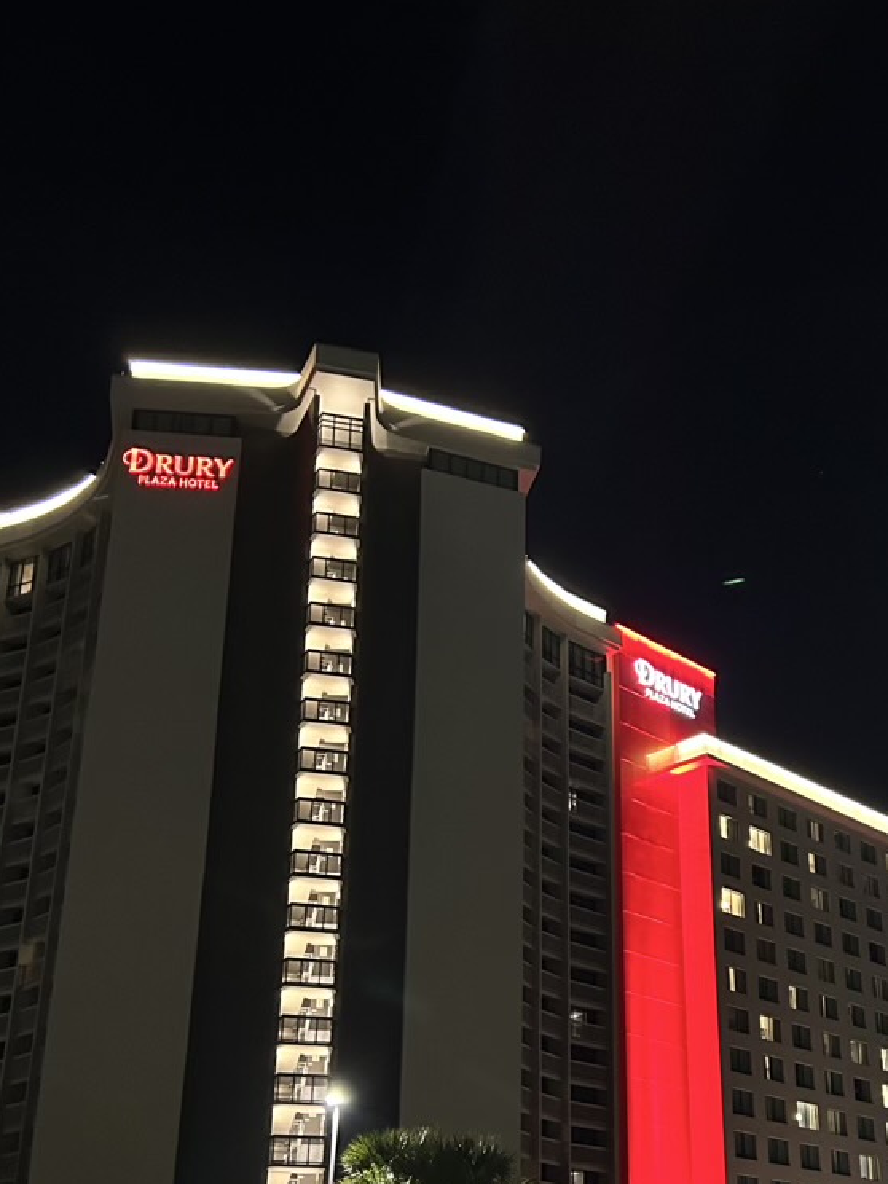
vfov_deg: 43.8
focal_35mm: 42
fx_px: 1437
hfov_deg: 34.2
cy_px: 835
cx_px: 532
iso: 640
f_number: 1.5
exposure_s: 1/30
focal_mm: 5.7
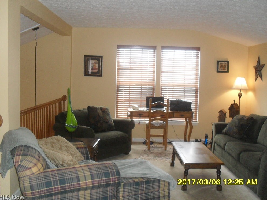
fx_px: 278
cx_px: 134
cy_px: 99
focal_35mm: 36
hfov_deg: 51.4
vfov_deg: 39.7
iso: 240
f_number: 3.2
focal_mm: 6.3
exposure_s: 1/45
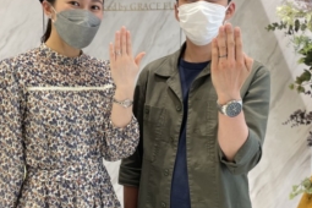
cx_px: 117
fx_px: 407
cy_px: 97
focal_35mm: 47
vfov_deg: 28.6
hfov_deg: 41.6
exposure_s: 1/60
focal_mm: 4.2
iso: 100
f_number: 1.6
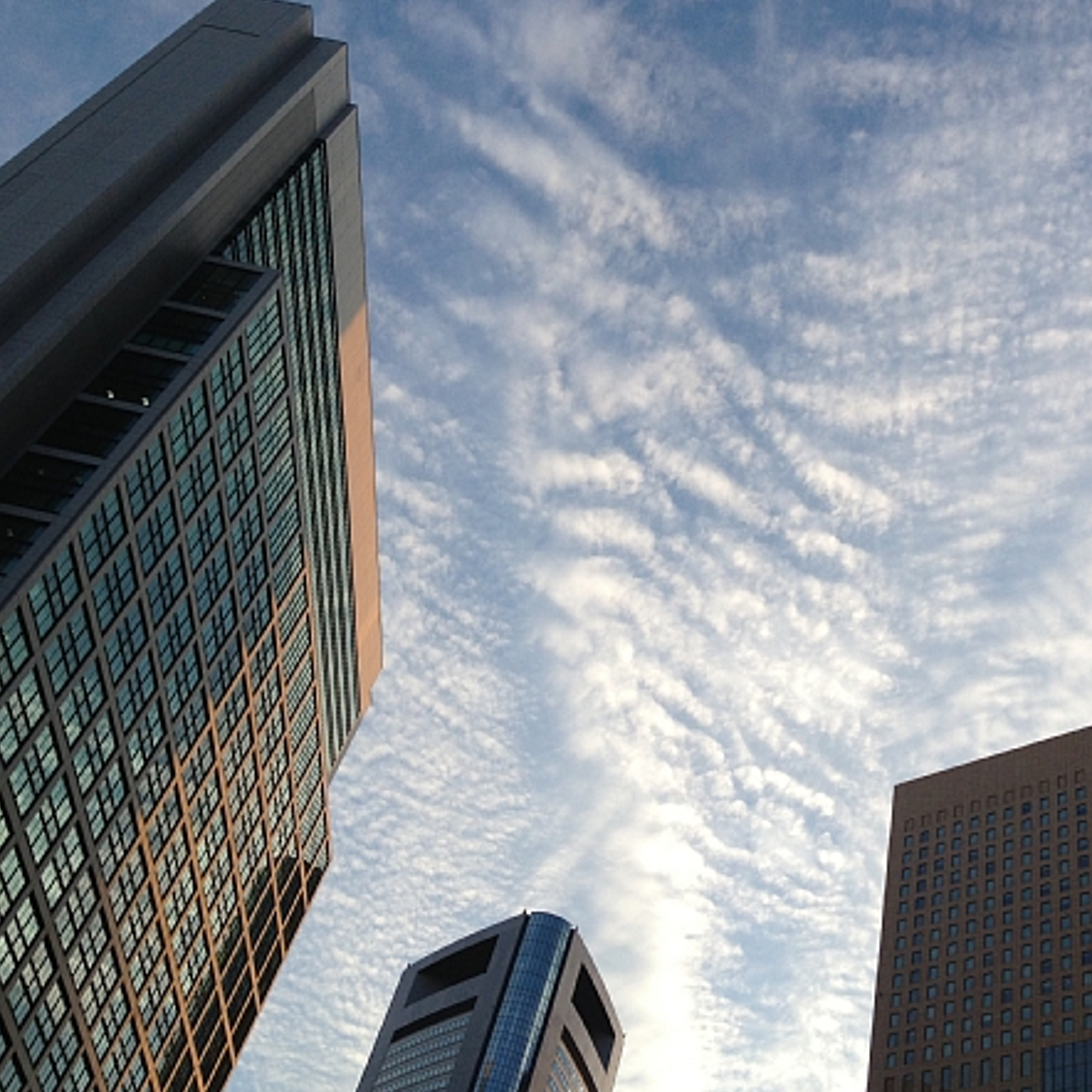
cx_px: 707
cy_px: 546
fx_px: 1499
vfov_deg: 40.0
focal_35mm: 42
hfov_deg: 39.7
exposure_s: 1/497
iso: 50
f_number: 2.4
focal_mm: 4.28
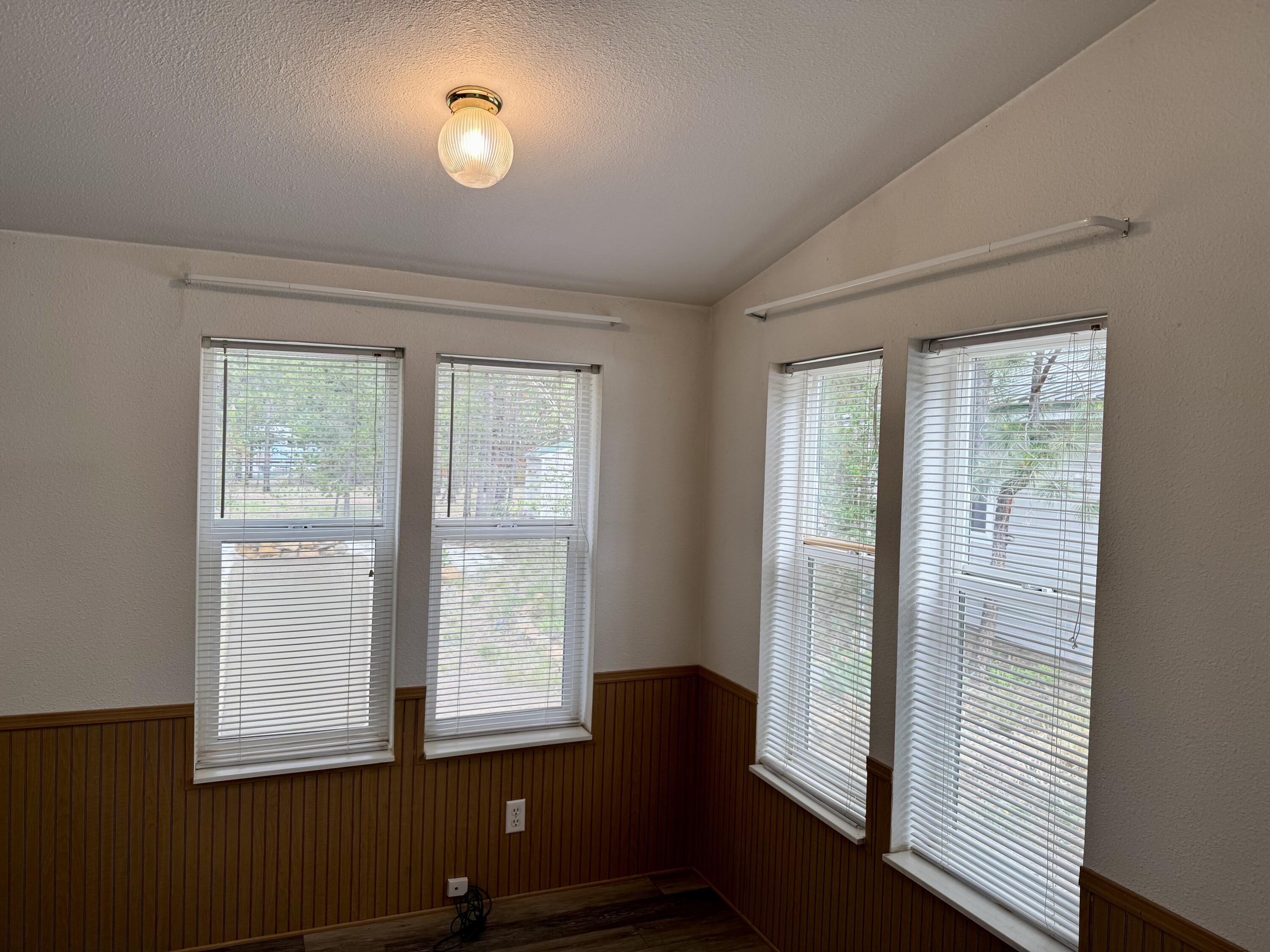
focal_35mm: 24
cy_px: 476
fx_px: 881
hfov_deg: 71.6
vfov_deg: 56.8
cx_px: 635
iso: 64
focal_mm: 6.76
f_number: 1.78
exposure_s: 1/230
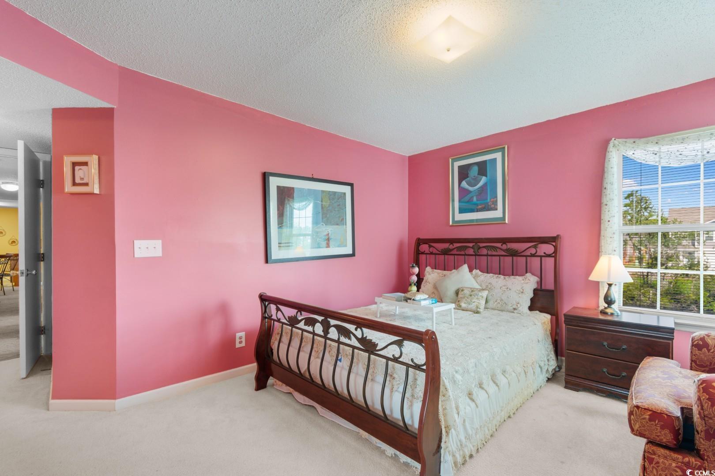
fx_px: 298
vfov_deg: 77.3
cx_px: 358
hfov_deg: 100.4
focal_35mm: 15
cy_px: 238
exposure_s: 1/15
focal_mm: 10
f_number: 4.5
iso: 100
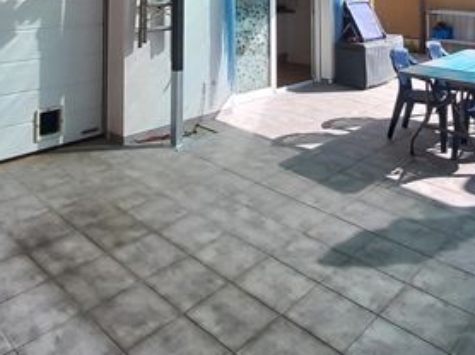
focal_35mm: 33
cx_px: 228
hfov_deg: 55.4
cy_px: -61
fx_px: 452
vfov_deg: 34.9
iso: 40
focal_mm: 1.42
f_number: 2.2
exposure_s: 1/520
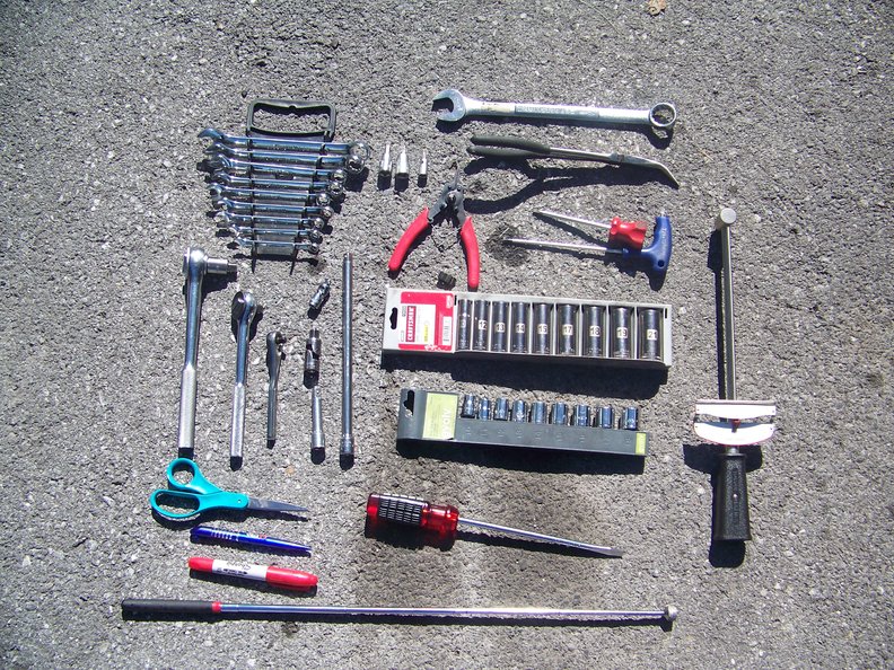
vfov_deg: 39.7
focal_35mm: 36
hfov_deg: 51.4
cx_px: 447
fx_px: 930
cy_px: 335
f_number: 2.8
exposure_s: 1/800
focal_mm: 5.85
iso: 64
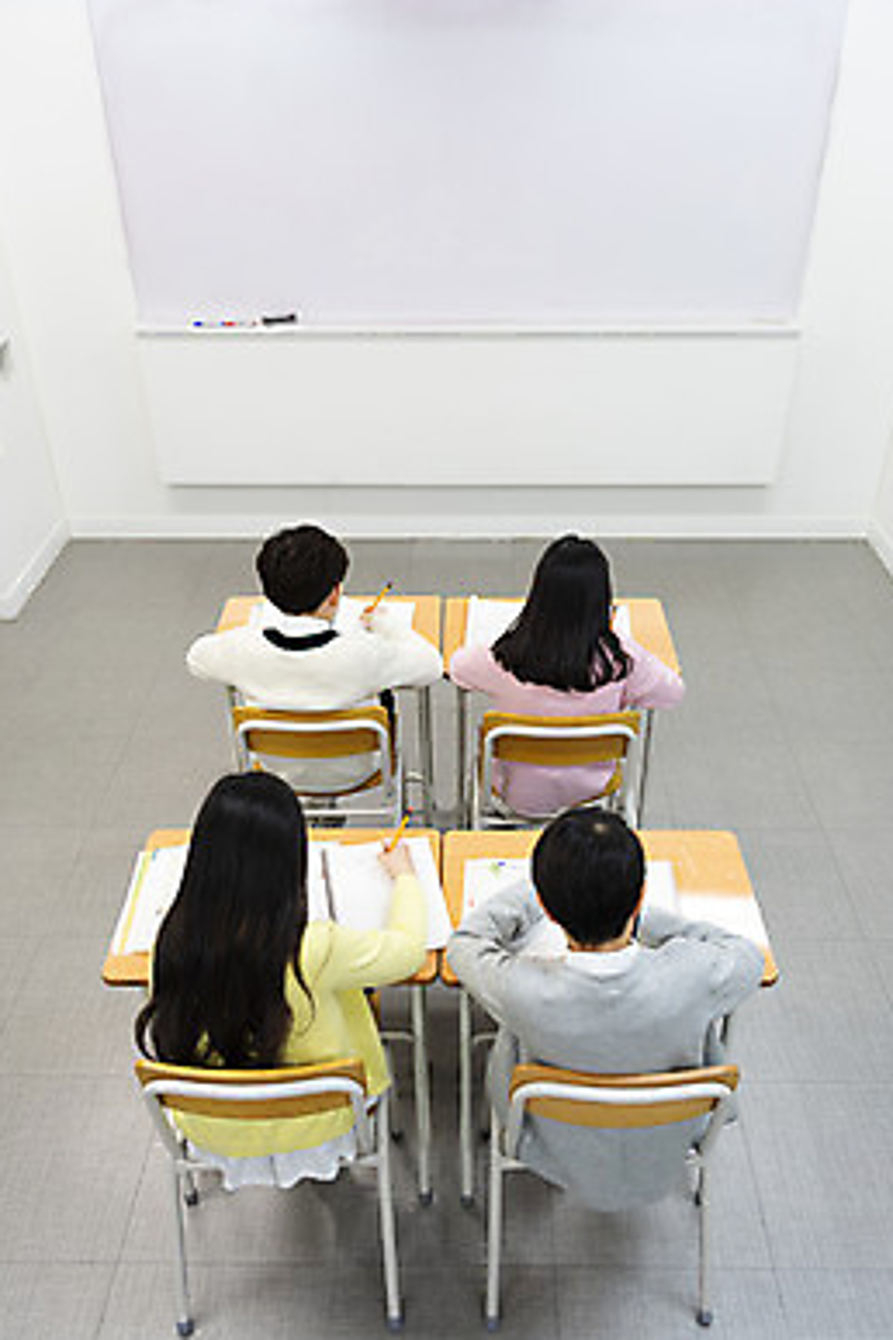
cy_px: 686
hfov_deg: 43.6
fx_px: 1116
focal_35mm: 30
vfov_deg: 61.9
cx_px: 452
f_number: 2.8
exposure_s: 1/125
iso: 640
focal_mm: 29
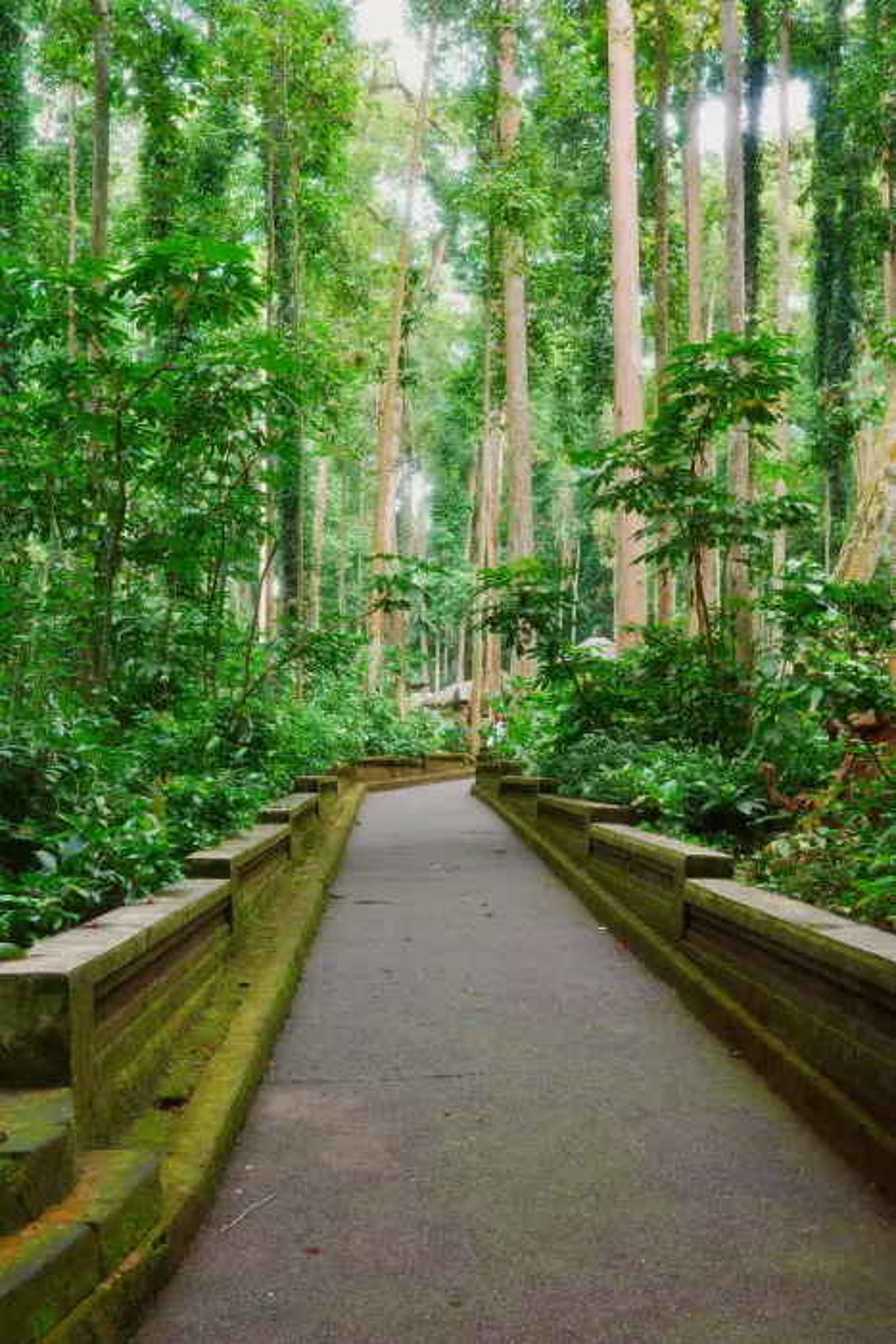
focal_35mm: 40
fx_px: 1492
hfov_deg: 33.4
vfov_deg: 48.4
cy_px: 672
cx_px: 448
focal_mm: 26
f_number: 2.8
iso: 200
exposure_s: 1/125
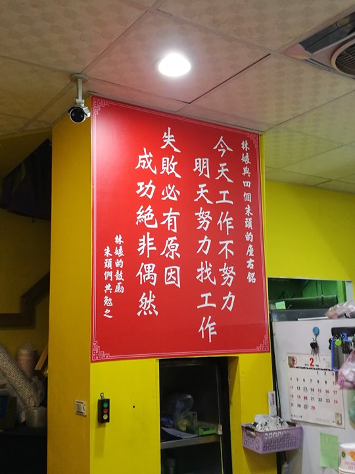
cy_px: 237
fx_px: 533
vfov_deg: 47.9
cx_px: 178
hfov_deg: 36.8
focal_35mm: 39
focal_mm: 4.5
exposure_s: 1/30
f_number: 2.2
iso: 200
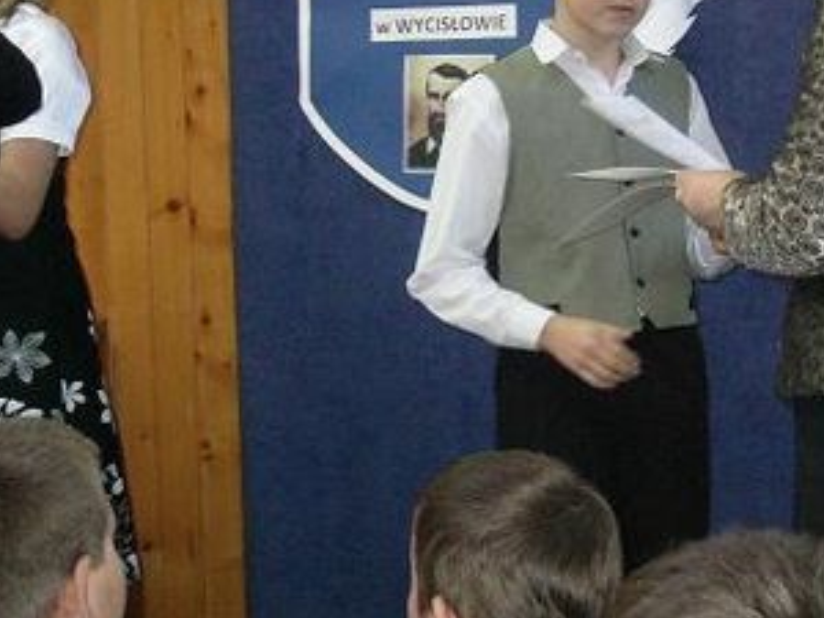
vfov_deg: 14.8
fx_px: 2380
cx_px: 445
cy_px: 213
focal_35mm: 100
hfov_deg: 19.6
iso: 400
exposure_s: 1/60
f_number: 3.7
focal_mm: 10
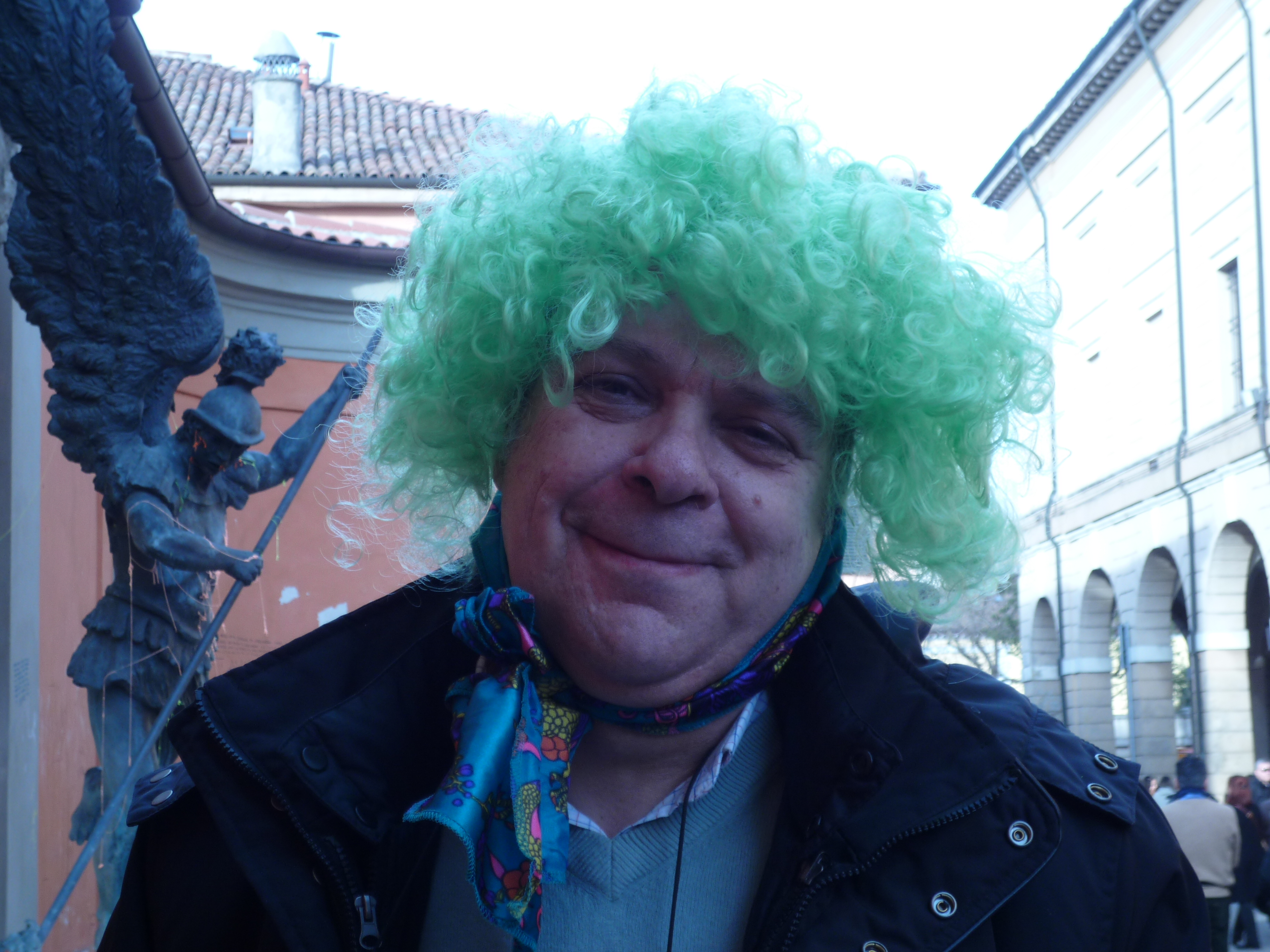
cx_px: 635
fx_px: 2568
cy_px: 476
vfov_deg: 21.0
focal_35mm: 70
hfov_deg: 27.8
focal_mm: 12.2
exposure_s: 1/60
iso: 100
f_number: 4.9
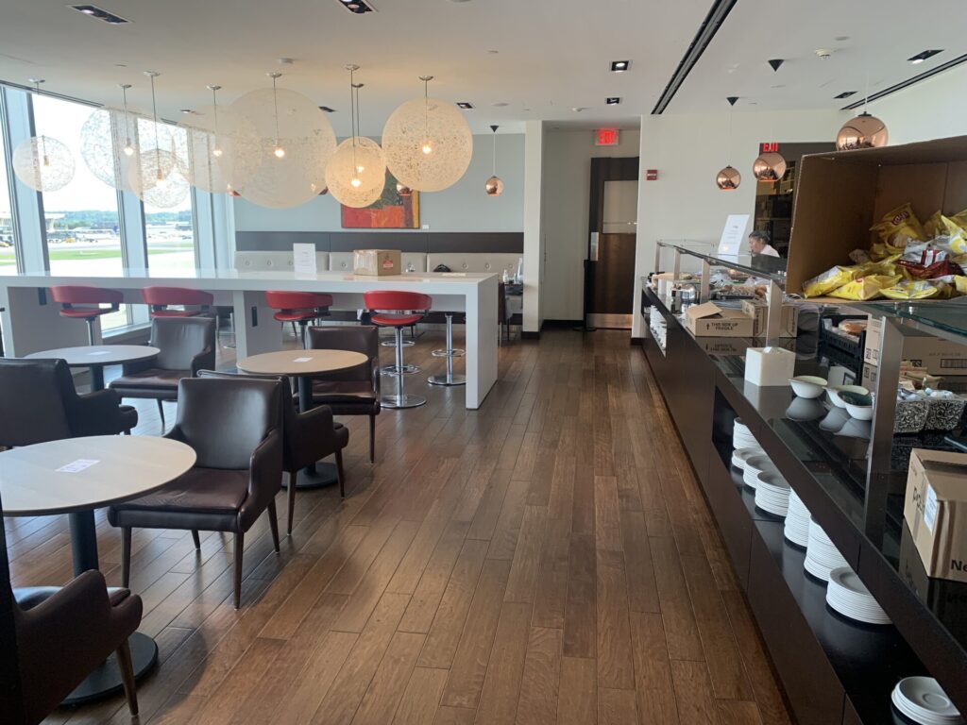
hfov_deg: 67.3
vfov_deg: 53.1
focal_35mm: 26
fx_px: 726
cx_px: 484
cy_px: 362
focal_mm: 4.25
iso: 50
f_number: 1.8
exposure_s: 1/60
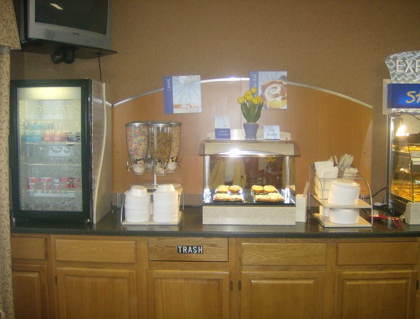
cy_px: 160
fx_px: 439
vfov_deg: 40.0
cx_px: 210
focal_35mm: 36
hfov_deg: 51.1
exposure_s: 1/60
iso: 200
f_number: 2.8
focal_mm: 6
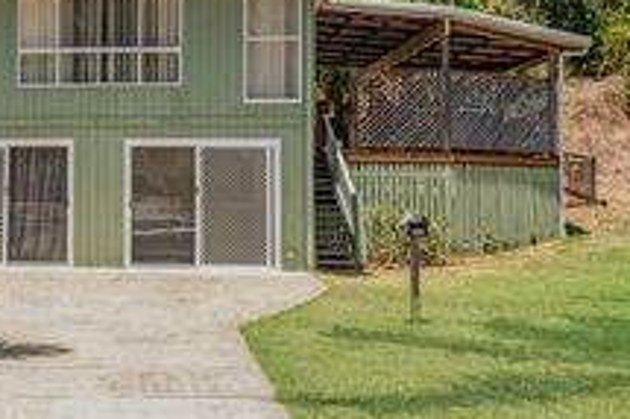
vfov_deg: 28.4
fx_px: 804
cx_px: 105
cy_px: 63
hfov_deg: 40.6
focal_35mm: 46
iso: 100
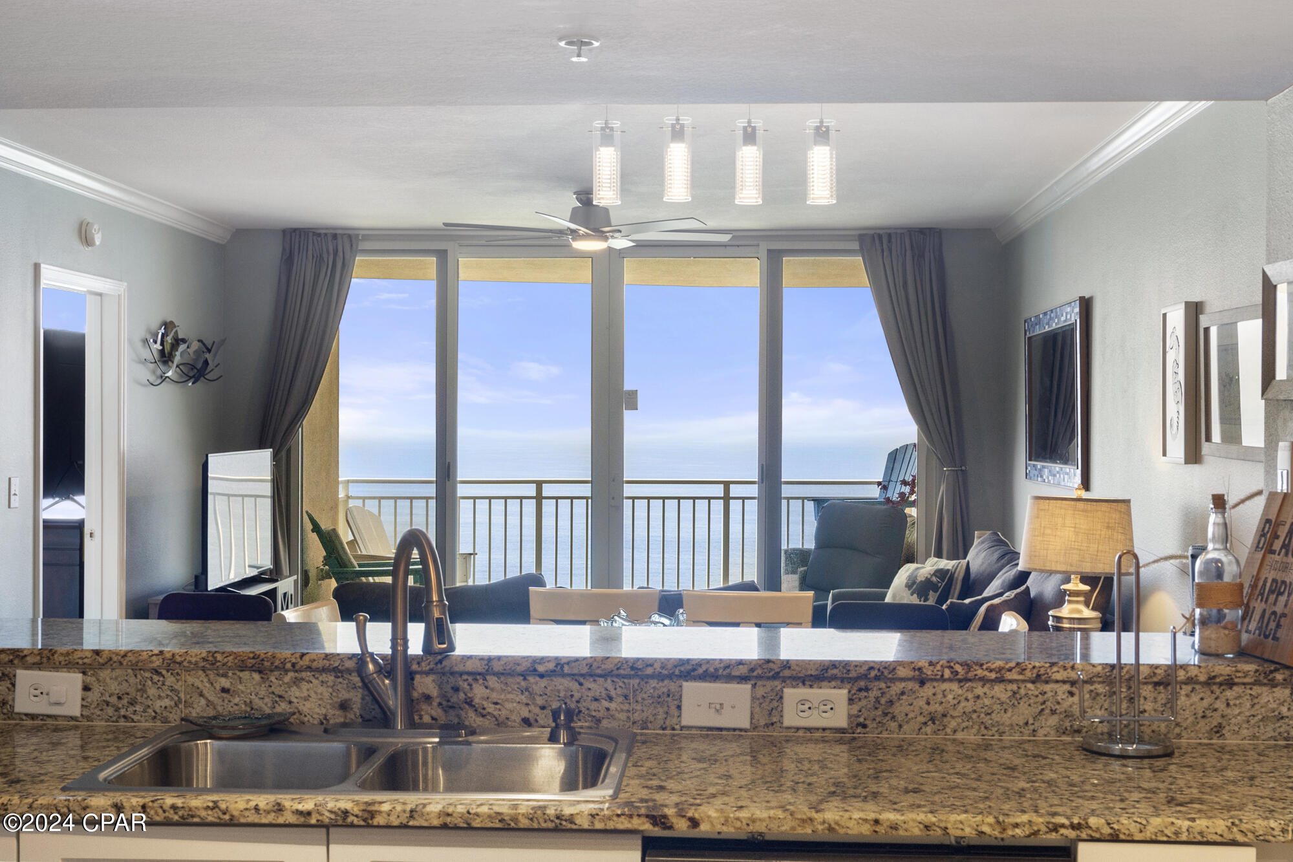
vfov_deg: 29.2
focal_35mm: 46
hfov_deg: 42.7
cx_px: 646
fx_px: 1652
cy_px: 431
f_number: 8
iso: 640
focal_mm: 31
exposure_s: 1/13
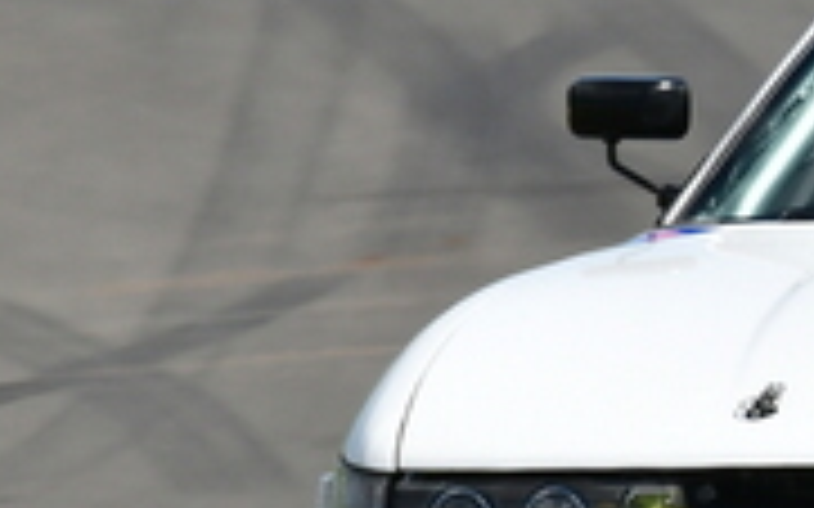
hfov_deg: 0.6
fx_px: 74959
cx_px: 1345
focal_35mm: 3380
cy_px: -47
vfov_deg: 0.4
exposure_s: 1/500
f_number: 11
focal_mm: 500
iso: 320
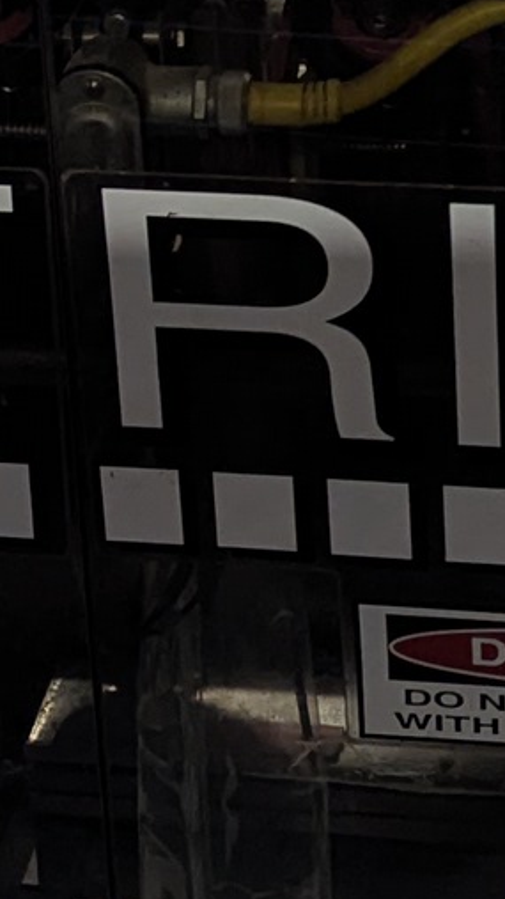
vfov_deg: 15.9
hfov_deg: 9.2
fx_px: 3144
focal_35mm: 132
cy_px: -12
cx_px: 411
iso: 865
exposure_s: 1/74.4
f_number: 1.85
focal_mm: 6.81
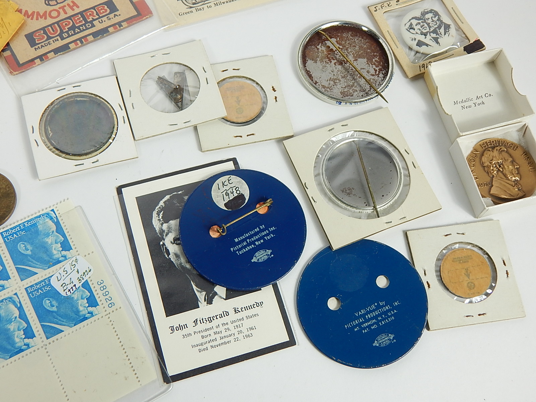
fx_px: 666
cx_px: 268
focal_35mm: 43
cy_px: 201
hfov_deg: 43.9
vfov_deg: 33.6
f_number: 3.6
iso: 125
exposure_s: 1/30
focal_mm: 7.7
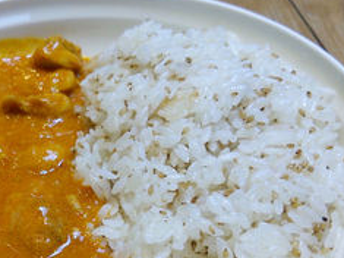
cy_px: 198
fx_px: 507
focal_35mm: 51
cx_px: 66
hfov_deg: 36.2
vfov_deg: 28.1
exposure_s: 1/59
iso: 40
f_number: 1.94
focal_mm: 4.06
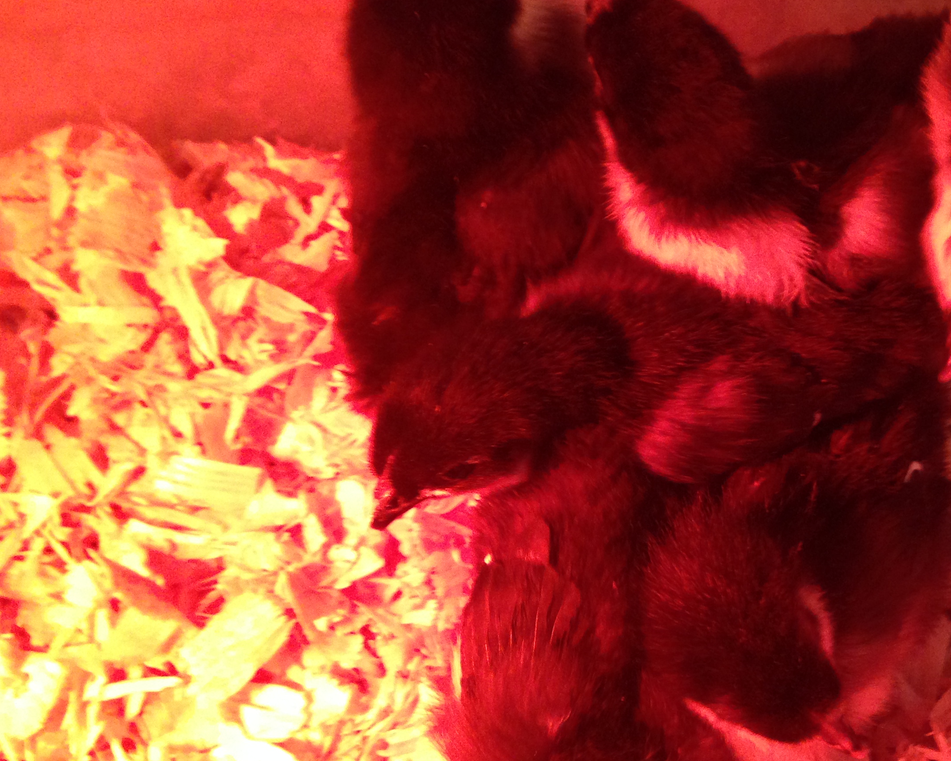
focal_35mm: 49
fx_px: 1379
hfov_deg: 37.3
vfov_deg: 30.8
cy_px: 409
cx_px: 682
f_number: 2.4
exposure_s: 1/20
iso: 250
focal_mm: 4.12
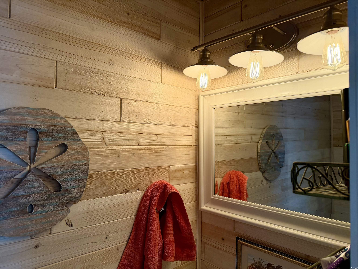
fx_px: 248
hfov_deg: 71.6
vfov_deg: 56.8
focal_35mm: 24
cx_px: 179
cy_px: 134
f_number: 1.78
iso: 125
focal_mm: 6.76
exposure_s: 1/150
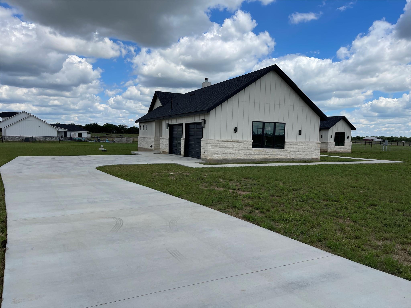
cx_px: 206
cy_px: 154
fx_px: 309
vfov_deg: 53.1
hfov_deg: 67.3
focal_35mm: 26
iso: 50
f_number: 1.6
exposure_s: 1/6993
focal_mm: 5.1
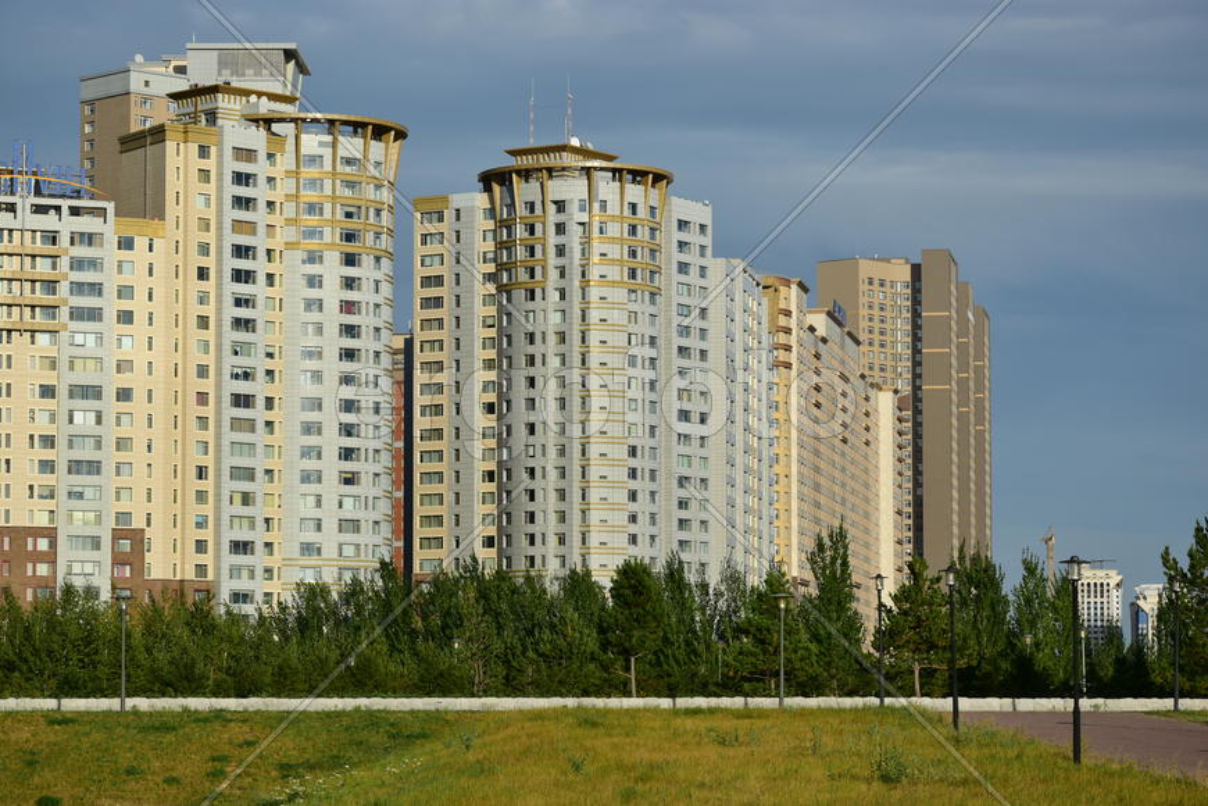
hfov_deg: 19.5
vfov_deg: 13.0
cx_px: 604
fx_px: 3523
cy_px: 403
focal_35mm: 105
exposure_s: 1/500
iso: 100
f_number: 8
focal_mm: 70
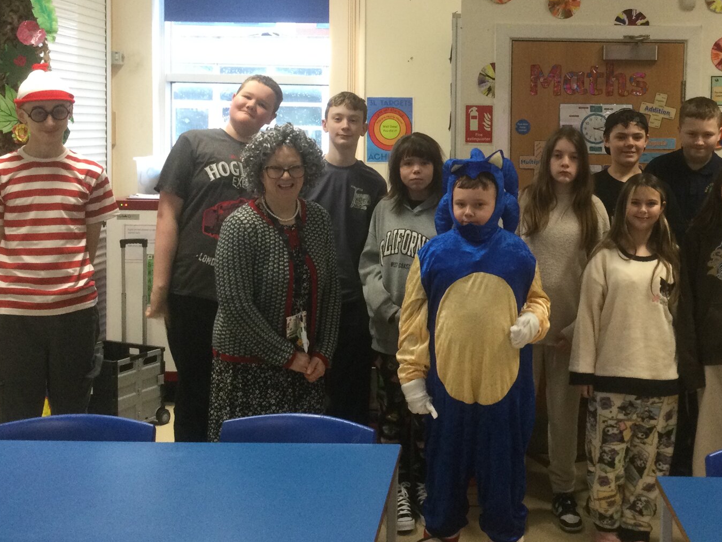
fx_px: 980
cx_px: 488
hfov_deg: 39.9
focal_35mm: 47
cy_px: 174
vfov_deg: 30.6
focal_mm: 3.3
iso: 125
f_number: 2.4
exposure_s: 1/33
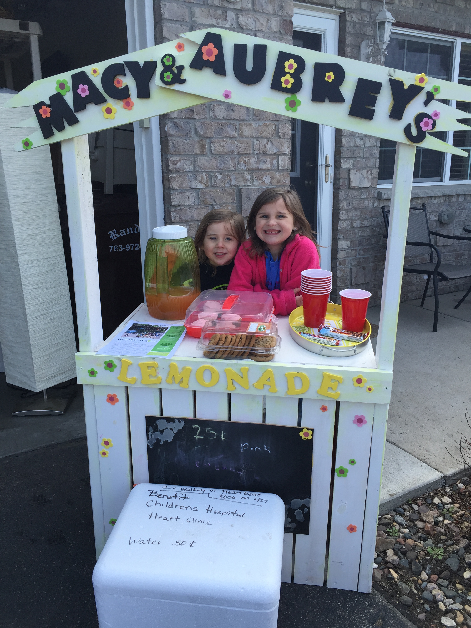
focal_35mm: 29
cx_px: 236
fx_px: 526
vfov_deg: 61.7
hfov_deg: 48.2
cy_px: 314
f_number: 2.2
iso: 32
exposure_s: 1/494
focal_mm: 4.15
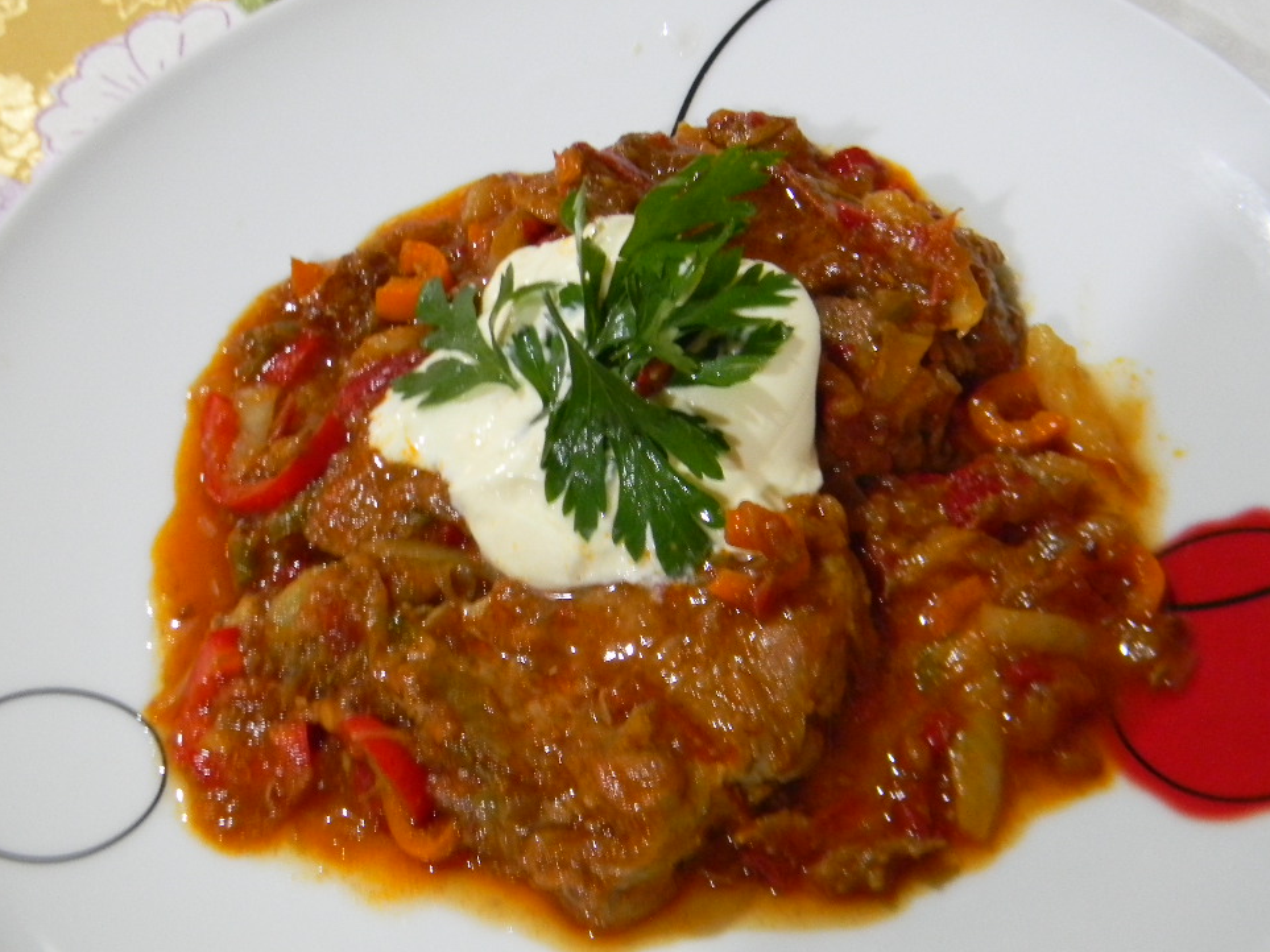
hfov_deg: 38.2
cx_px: 629
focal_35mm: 50
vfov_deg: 29.1
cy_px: 479
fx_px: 1834
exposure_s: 1/14.8
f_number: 3.9
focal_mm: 8.6
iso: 400
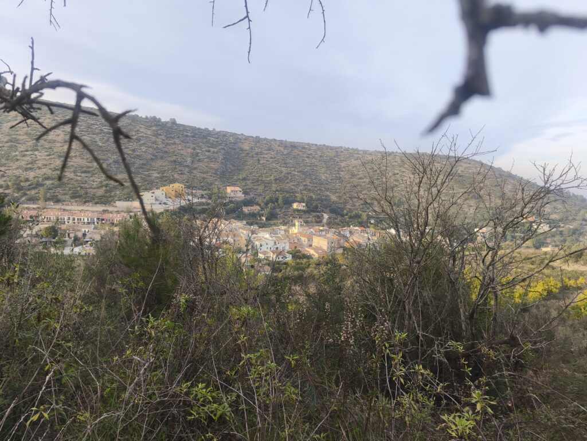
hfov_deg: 73.9
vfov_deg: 58.9
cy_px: 220
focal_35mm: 23
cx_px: 294
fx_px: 390
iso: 80
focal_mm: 5.35
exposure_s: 1/488
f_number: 1.7
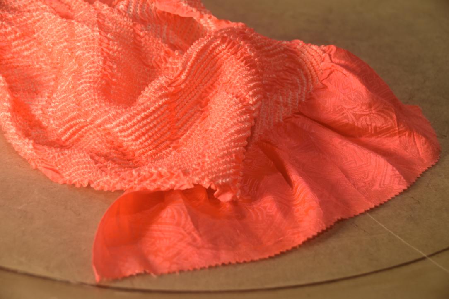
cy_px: 150
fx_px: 973
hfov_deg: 26.0
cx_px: 224
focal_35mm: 78
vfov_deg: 17.5
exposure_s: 1/100
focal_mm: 52
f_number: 4.8
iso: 400
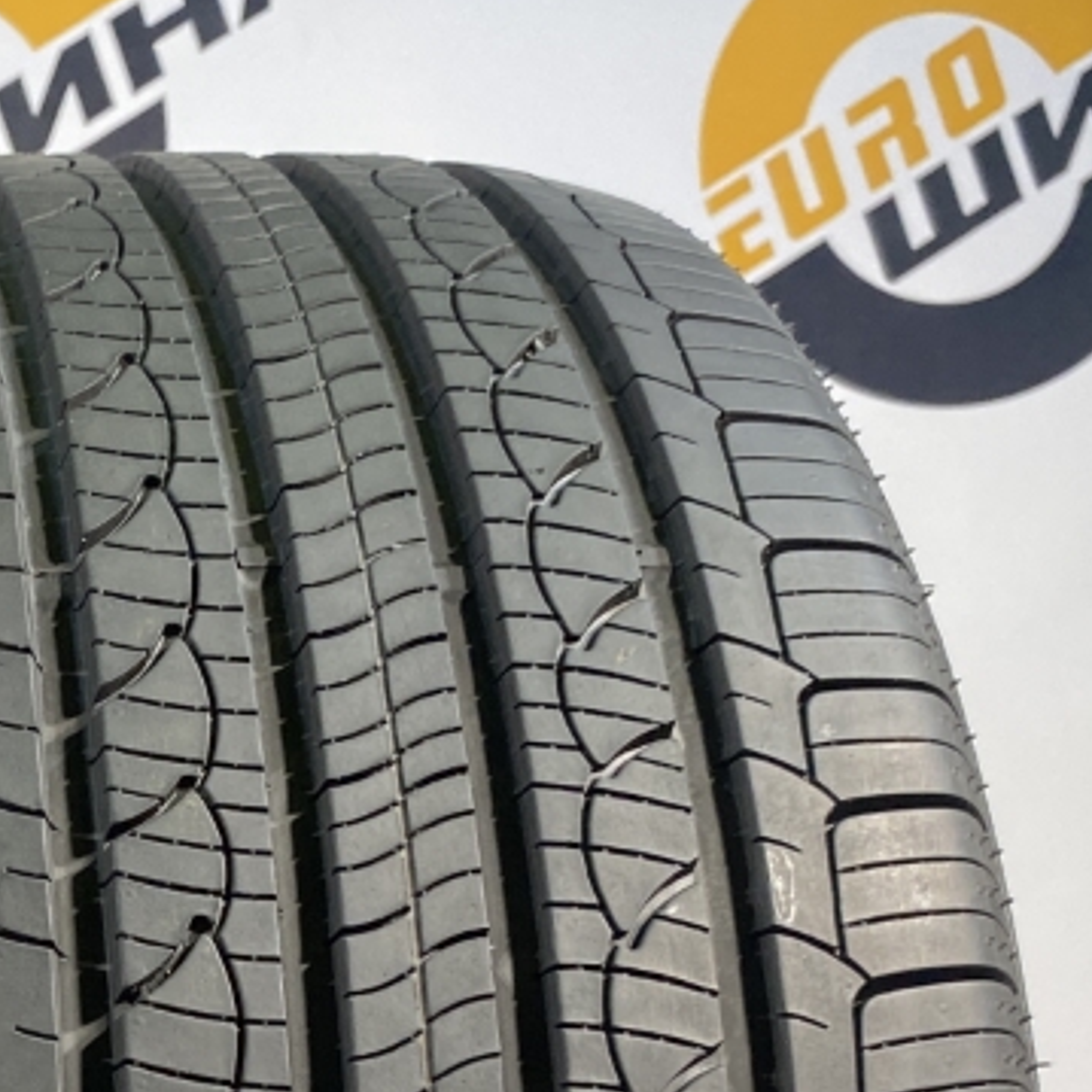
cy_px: 1293
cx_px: -347
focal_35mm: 82
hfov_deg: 19.4
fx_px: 2927
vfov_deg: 19.9
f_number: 1.8
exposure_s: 1/100
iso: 100
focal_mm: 4.25
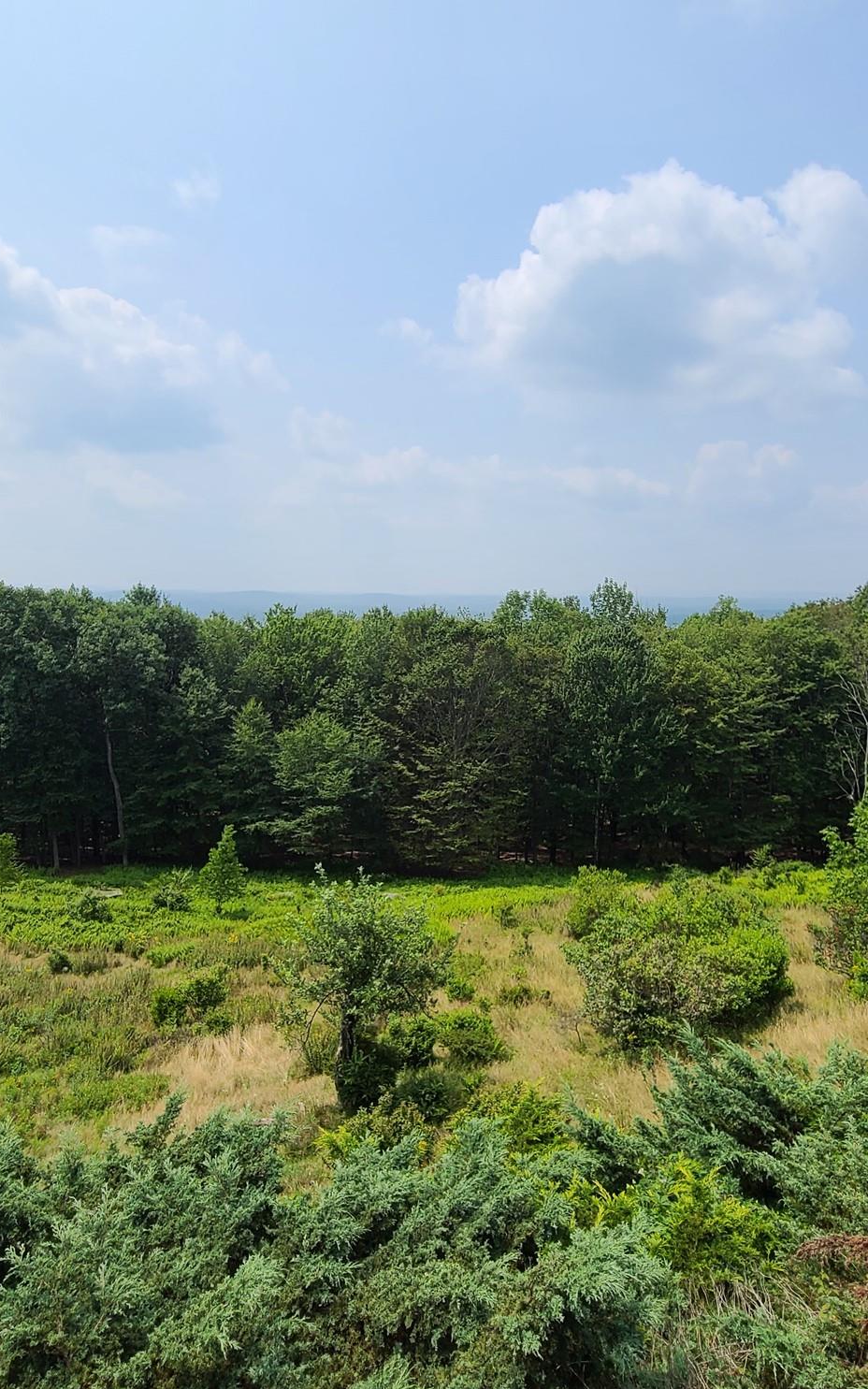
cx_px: 464
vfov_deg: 88.0
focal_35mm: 19
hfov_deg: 62.2
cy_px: 687
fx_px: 719
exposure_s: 1/2265
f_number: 2.2
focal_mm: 2.2
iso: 50
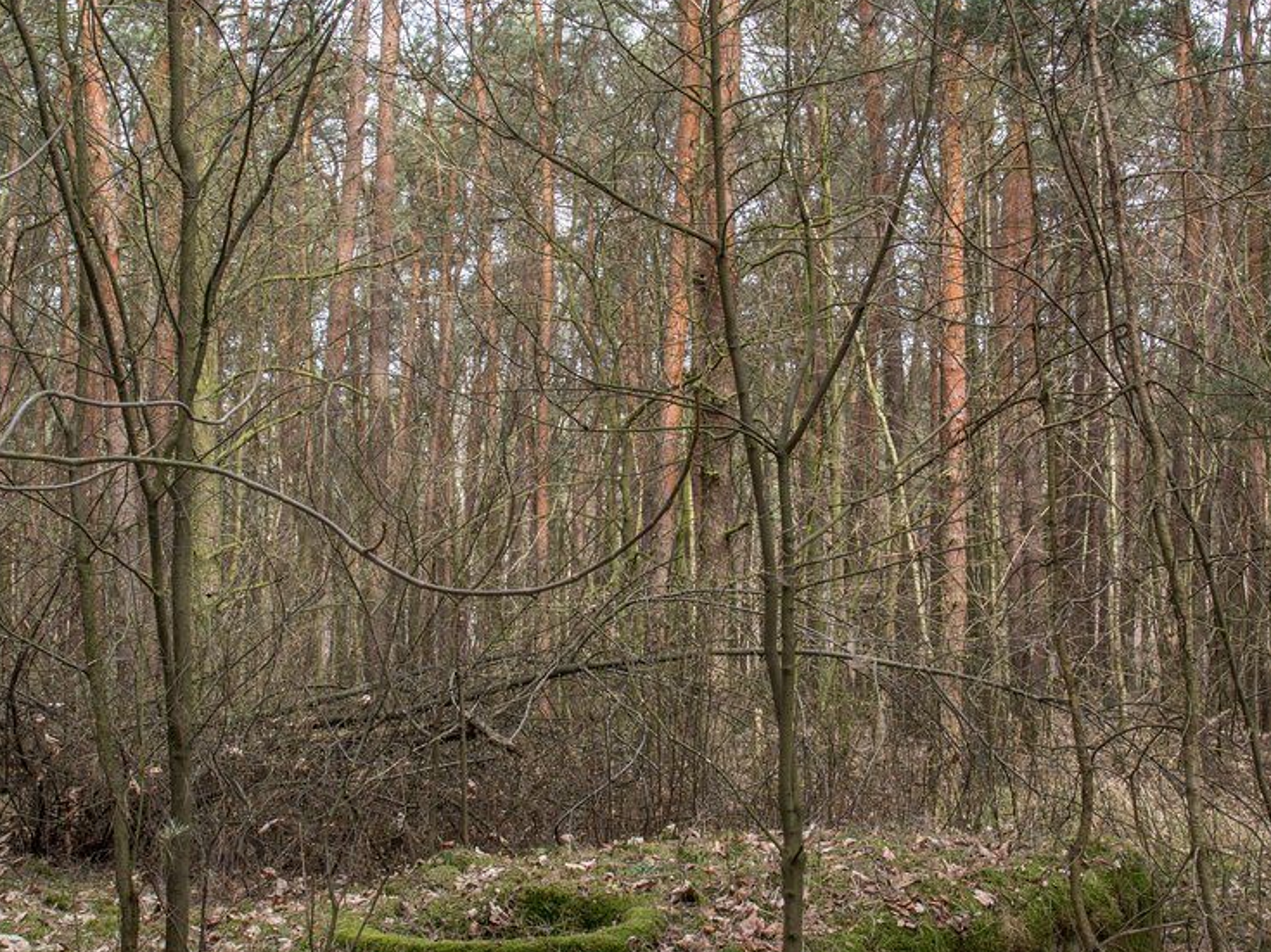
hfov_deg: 39.7
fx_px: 1762
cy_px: 388
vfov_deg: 30.2
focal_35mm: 48
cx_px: 636
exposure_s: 1/15
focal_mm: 22
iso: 100
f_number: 11
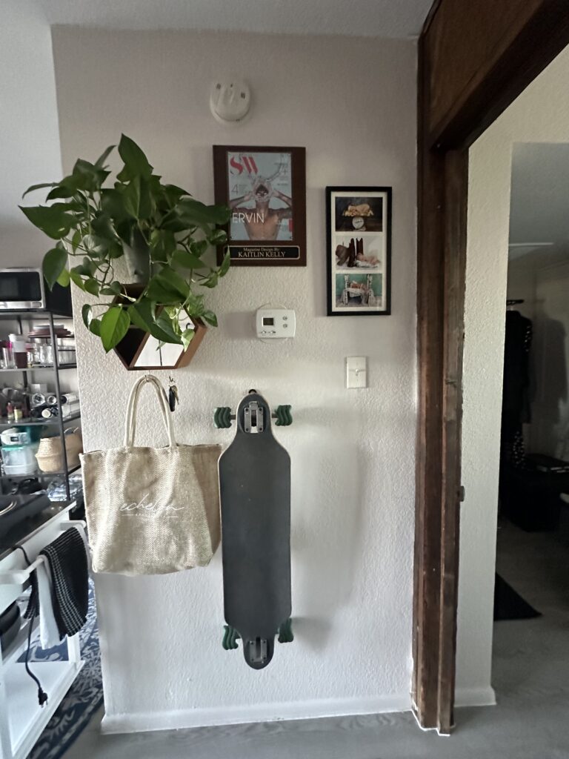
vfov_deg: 102.1
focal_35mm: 14
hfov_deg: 85.7
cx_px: 284
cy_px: 380
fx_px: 307
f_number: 2.2
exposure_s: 1/60
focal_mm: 2.22
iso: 1000
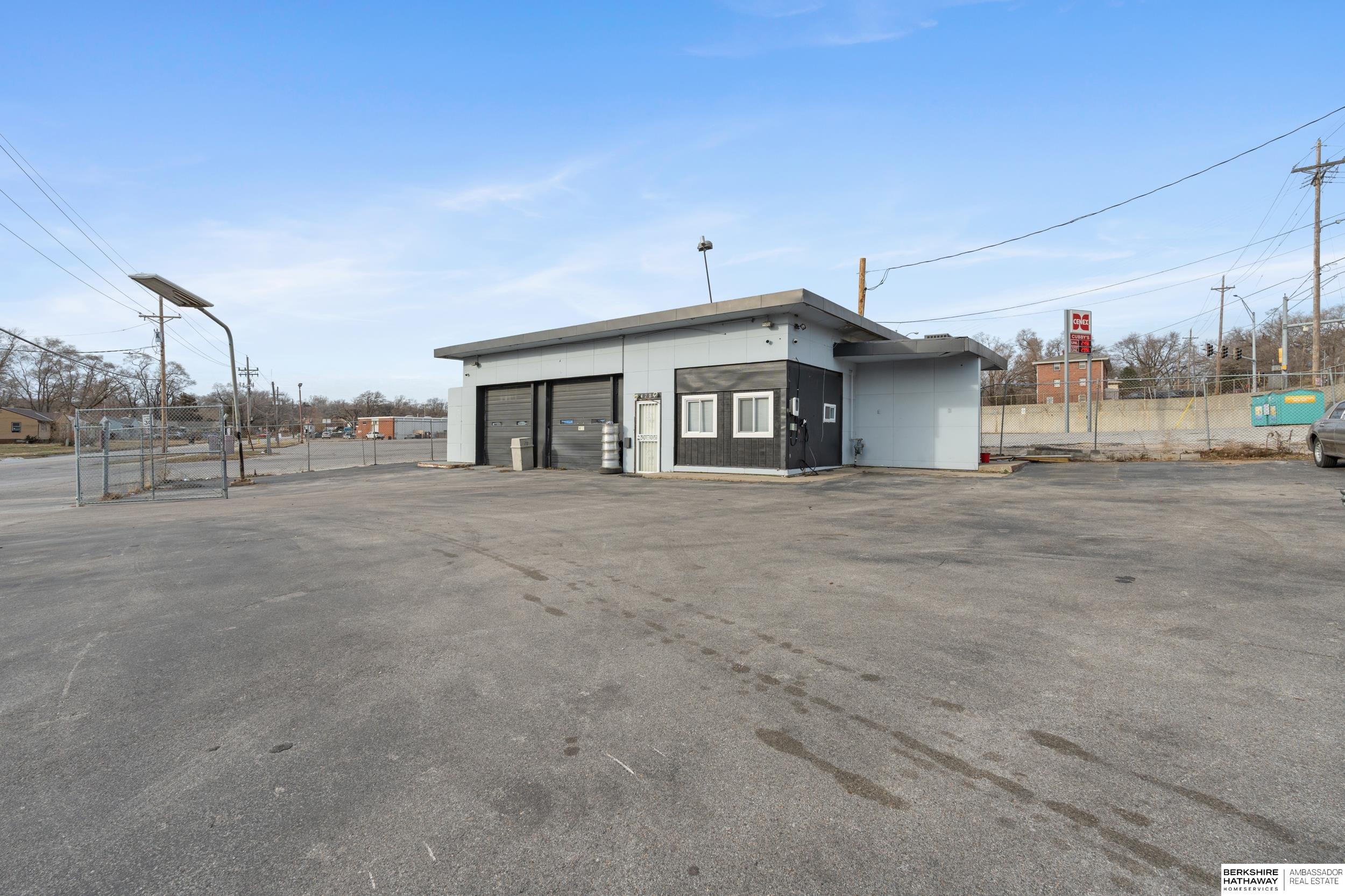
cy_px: 448
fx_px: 598
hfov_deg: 96.7
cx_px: 672
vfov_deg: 73.8
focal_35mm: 16
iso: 400
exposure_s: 1/800
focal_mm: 16
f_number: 9
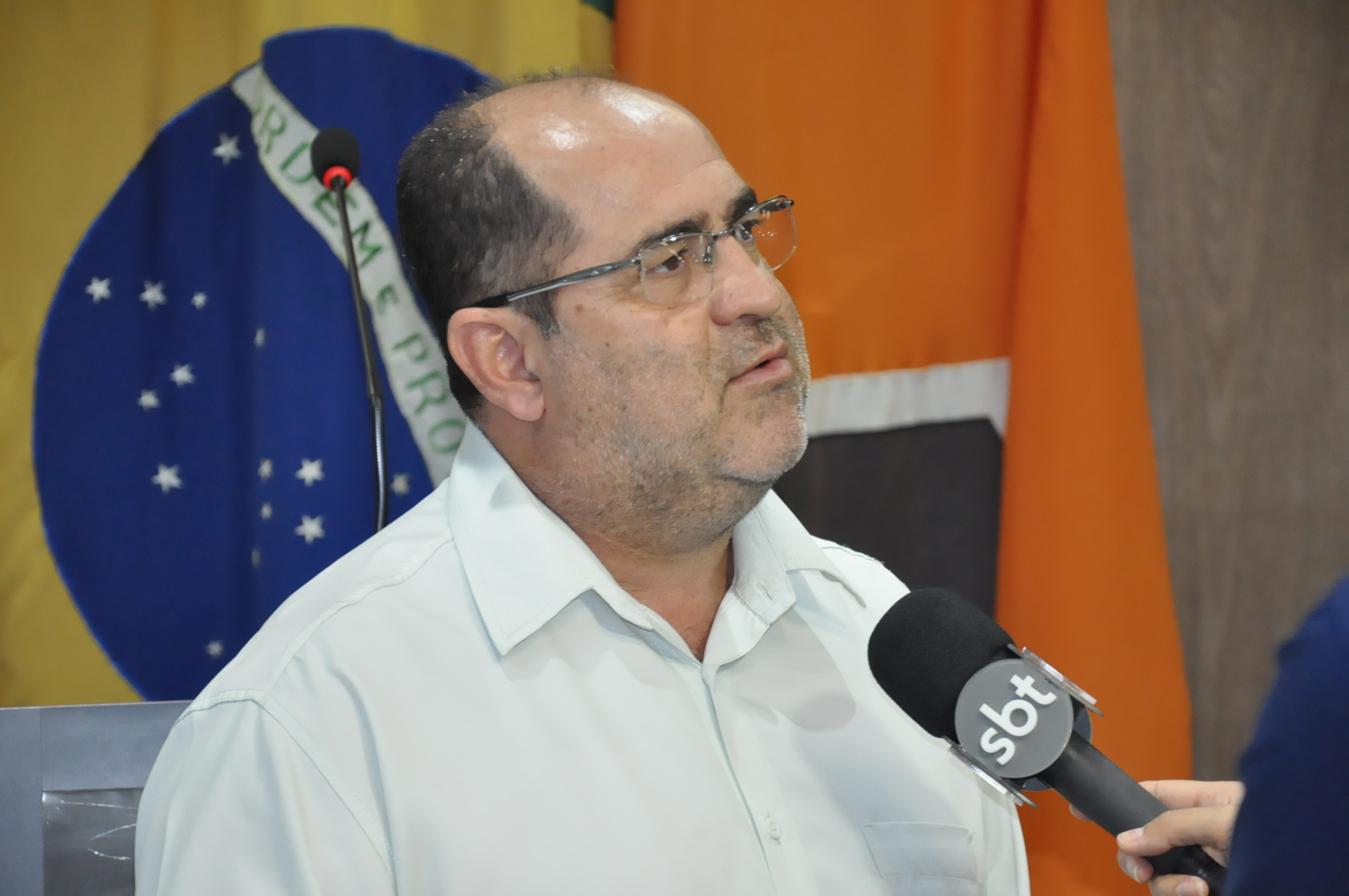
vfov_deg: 8.7
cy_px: 448
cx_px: 674
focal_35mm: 158
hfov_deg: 13.1
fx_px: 5895
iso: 2000
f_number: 5.6
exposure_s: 1/125
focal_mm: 105
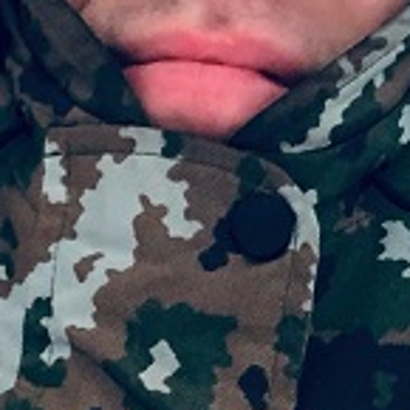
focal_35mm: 146
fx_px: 1956
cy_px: 110
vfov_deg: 11.9
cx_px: 195
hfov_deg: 12.0
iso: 100
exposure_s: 1/60
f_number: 2.2
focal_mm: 2.87
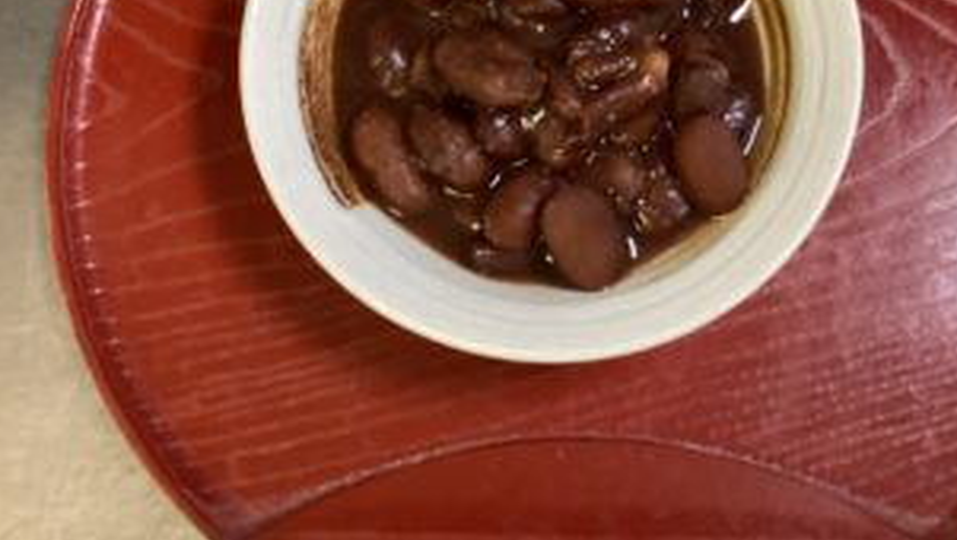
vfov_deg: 27.8
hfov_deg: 48.1
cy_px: 97
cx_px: 564
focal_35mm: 42
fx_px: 1067
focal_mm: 3.3
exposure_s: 1/40
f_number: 2.4
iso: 250
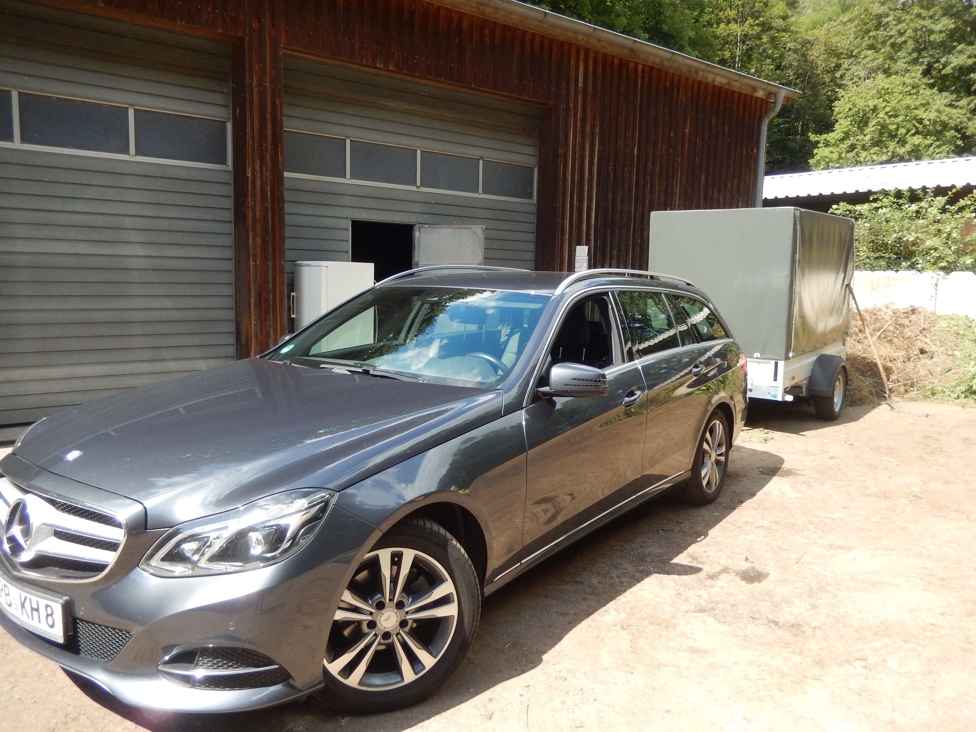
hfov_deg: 69.4
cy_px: 366
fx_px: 705
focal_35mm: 25
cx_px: 488
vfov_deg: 54.9
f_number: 3.4
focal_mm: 4.5
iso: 125
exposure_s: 1/400
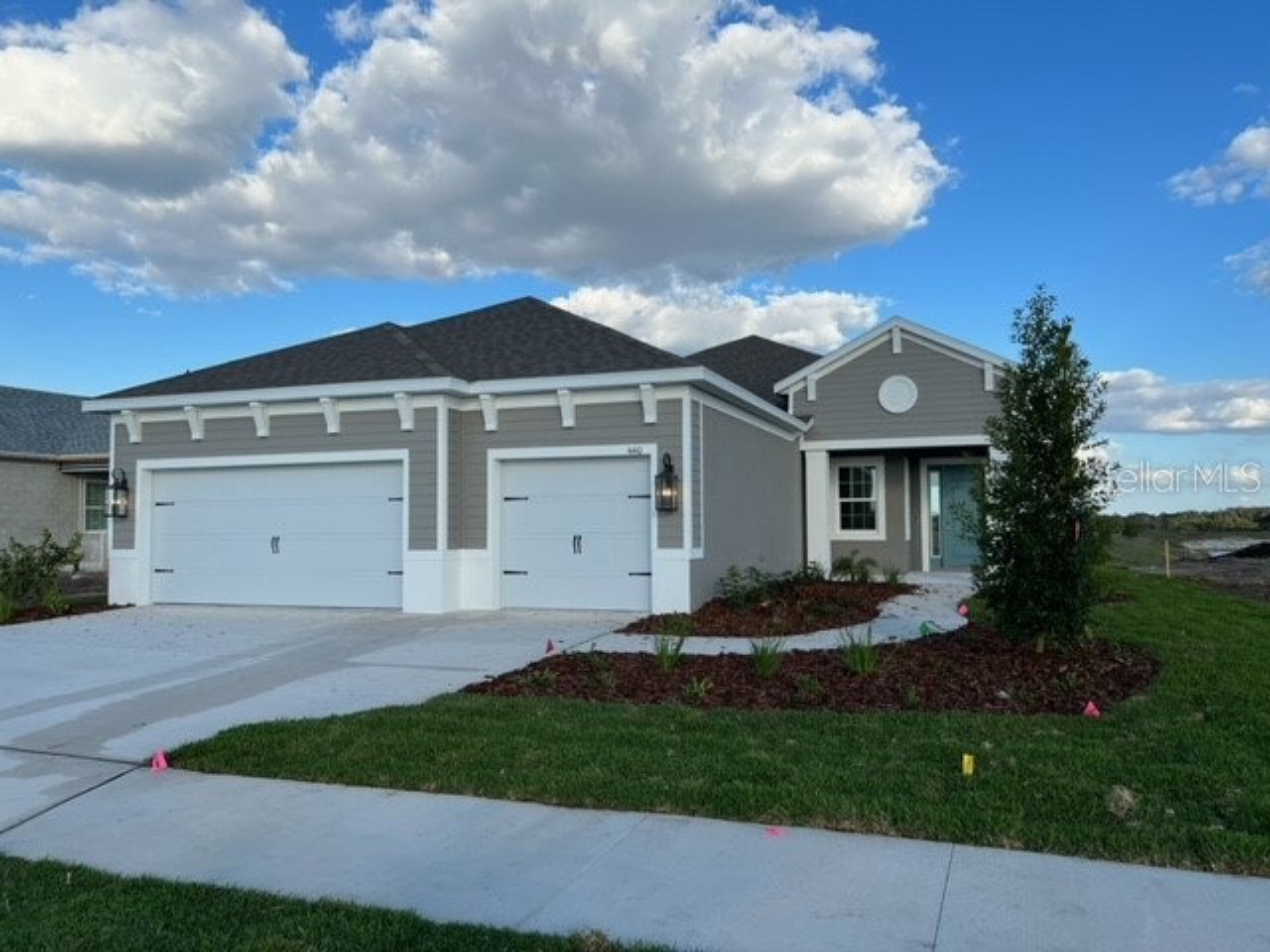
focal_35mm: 26
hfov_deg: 67.3
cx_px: 635
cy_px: 476
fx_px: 954
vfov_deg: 53.1
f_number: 1.5
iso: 50
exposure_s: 1/3460
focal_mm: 5.7
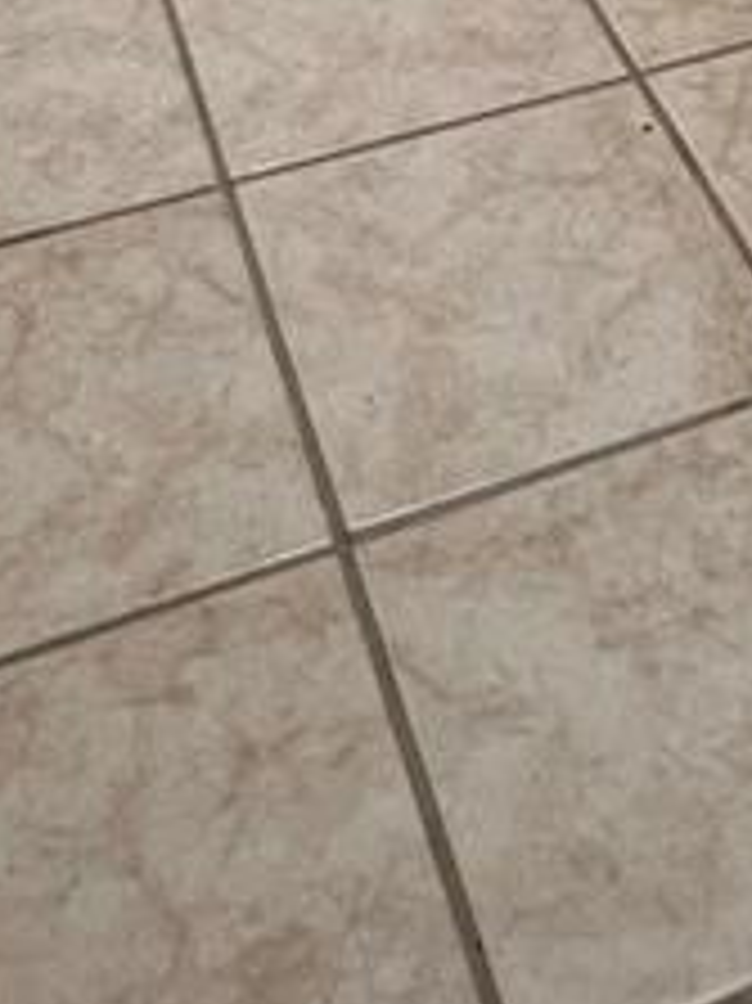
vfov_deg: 19.2
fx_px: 2030
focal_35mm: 70
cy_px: -905
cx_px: 743
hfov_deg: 20.4
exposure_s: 1/60
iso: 160
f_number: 1.8
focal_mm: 1.57
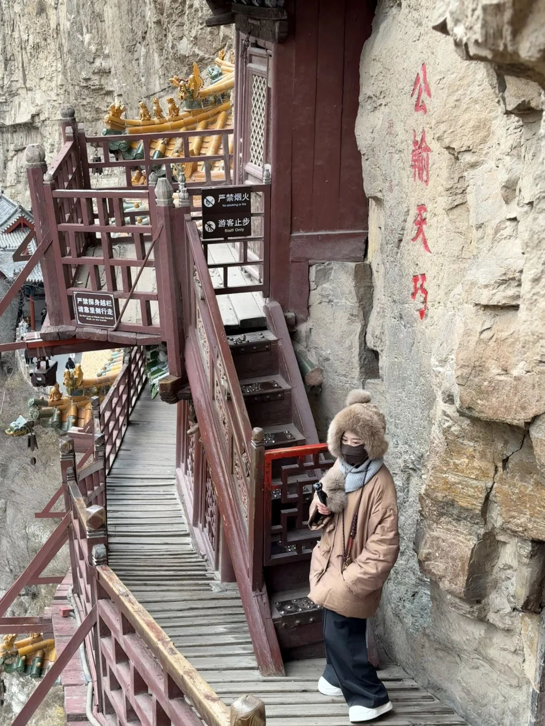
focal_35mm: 48
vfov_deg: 39.7
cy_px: 363
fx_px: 1008
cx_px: 272
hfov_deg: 30.3
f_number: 1.78
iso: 100
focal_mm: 6.76
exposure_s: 1/553
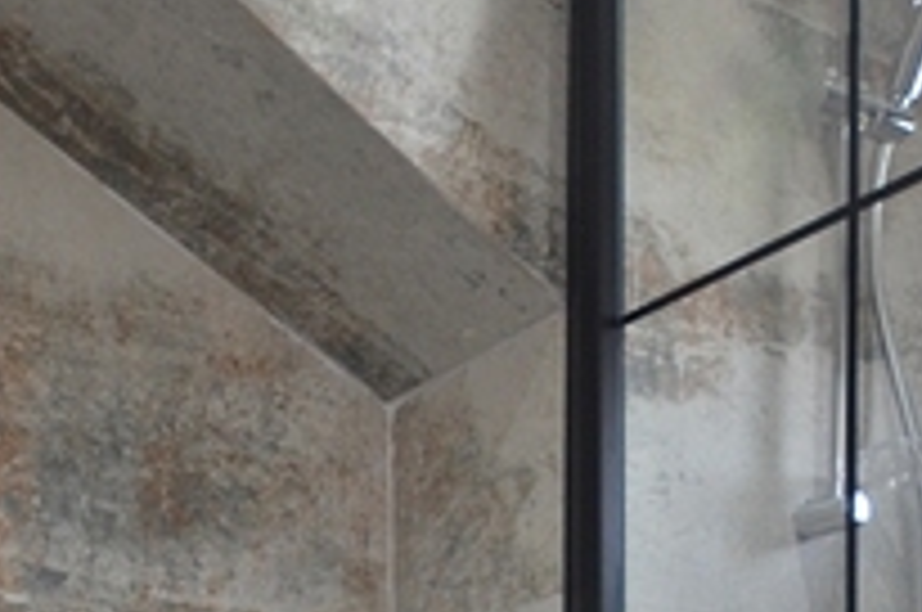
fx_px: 1355
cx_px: 465
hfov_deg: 37.6
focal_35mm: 53
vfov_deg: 20.8
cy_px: 972
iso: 800
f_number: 4
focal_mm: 10
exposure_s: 1/60
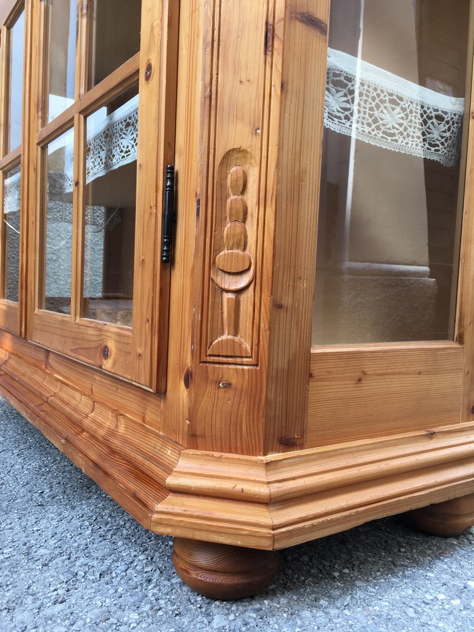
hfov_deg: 48.2
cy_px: 316
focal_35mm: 29
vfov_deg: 61.7
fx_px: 529
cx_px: 237
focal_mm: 4.15
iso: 25
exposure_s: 1/103
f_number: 2.2
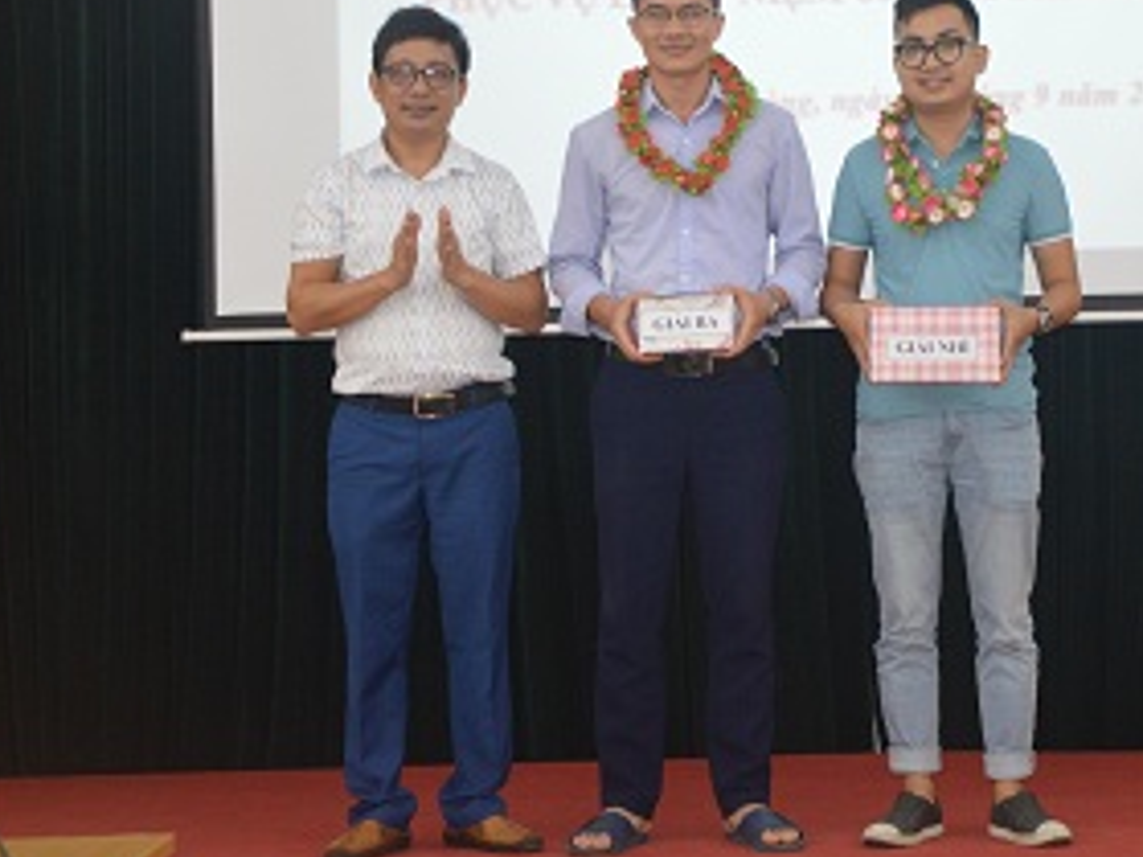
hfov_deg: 15.9
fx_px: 4093
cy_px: 221
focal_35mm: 124
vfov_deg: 11.9
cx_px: 770
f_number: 4.8
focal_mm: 48
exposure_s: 1/60
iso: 1100
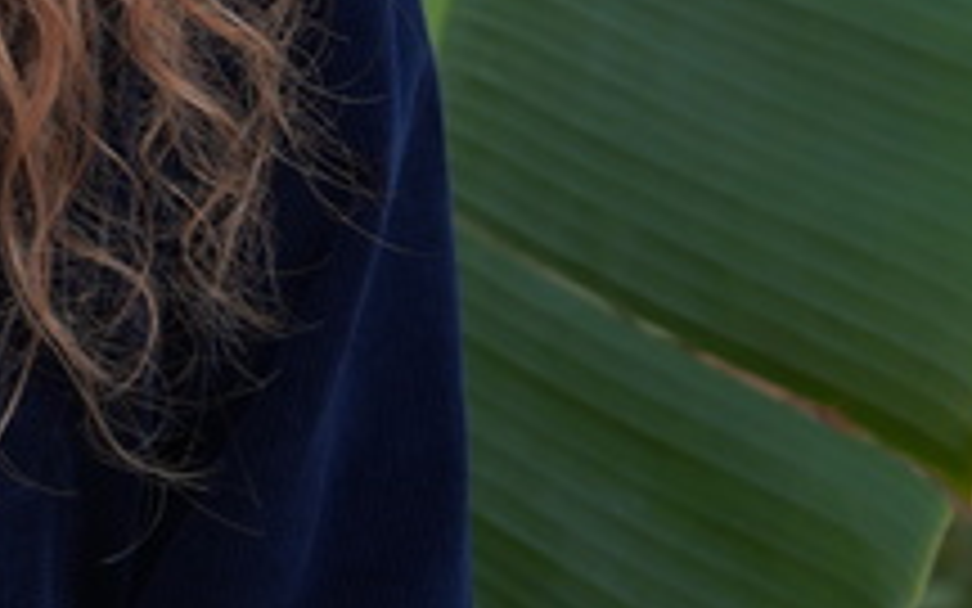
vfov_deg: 3.8
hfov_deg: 6.1
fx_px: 8954
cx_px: -716
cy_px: -759
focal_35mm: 338
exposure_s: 1/160
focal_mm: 70
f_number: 4
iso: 160
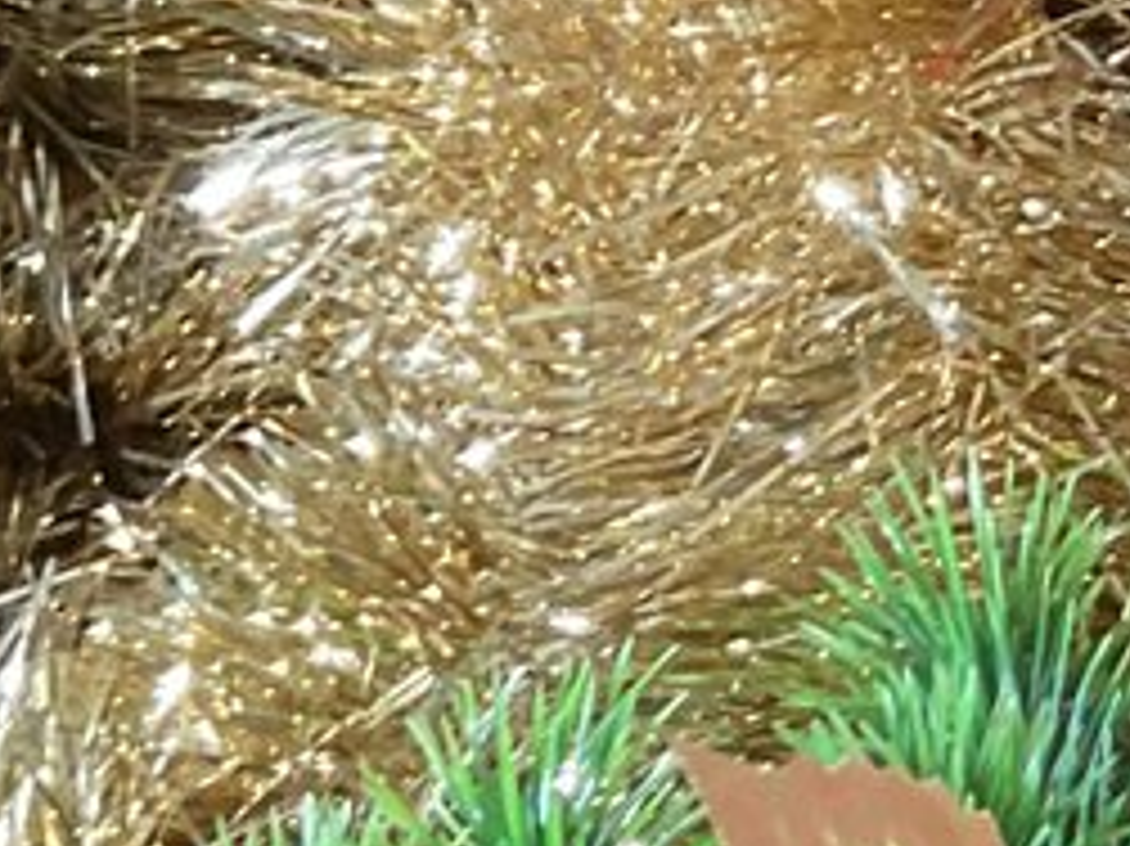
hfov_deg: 10.3
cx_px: 2406
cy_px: 223
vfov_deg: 8.5
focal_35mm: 175
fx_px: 5710
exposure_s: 1/60
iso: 250
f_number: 1.8
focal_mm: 3
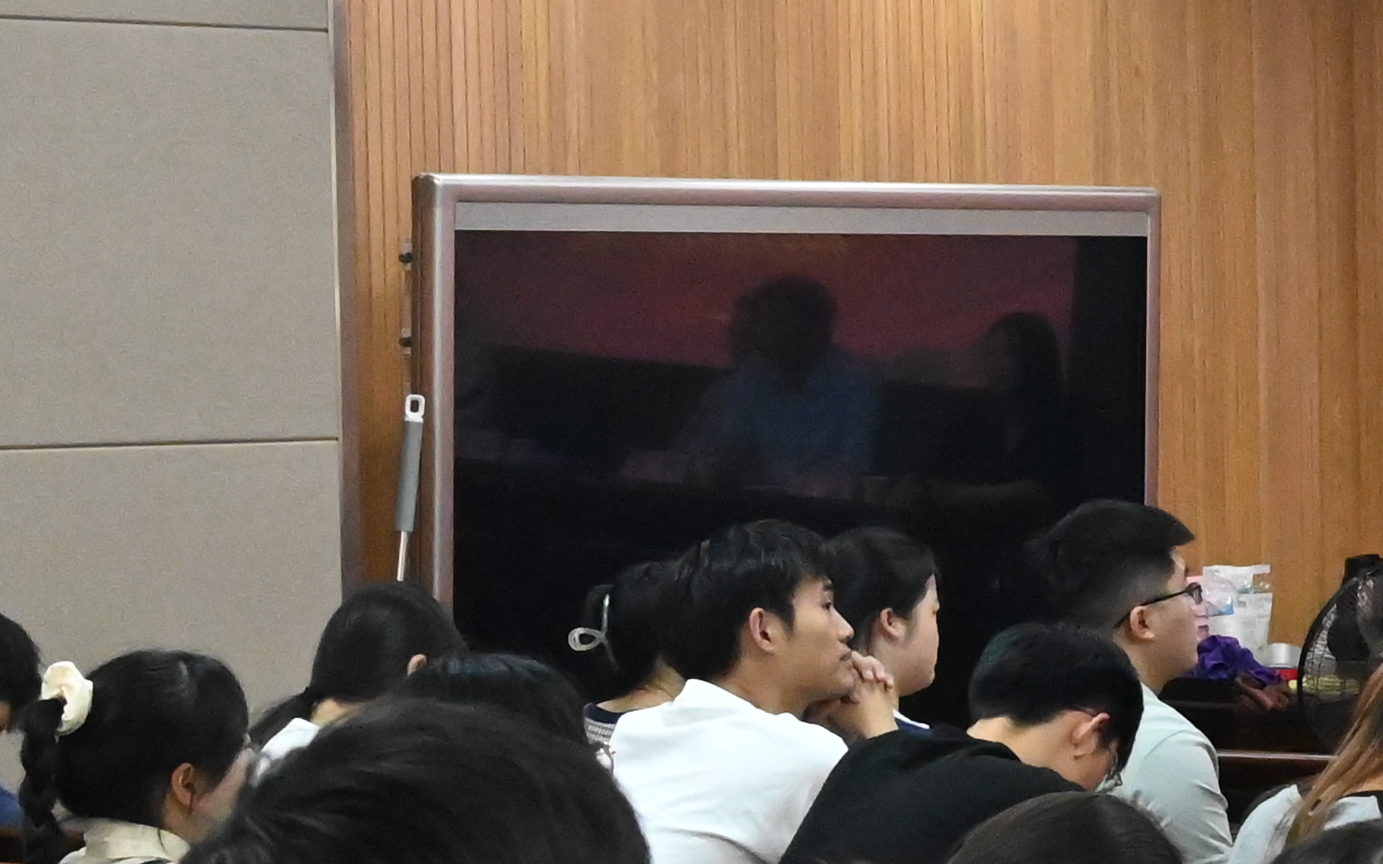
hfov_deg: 13.0
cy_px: 497
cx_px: 2384
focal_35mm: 147
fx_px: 5540
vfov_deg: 8.9
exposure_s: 1/160
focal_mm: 33
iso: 10000
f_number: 8
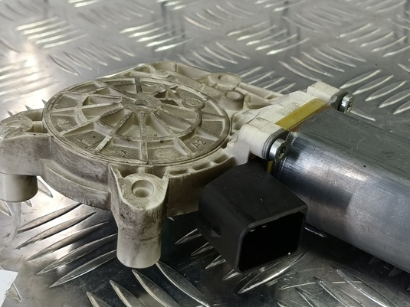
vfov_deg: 32.8
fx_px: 521
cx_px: 262
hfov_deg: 42.6
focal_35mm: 44
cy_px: 177
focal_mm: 4.11
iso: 116
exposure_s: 1/50
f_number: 1.6
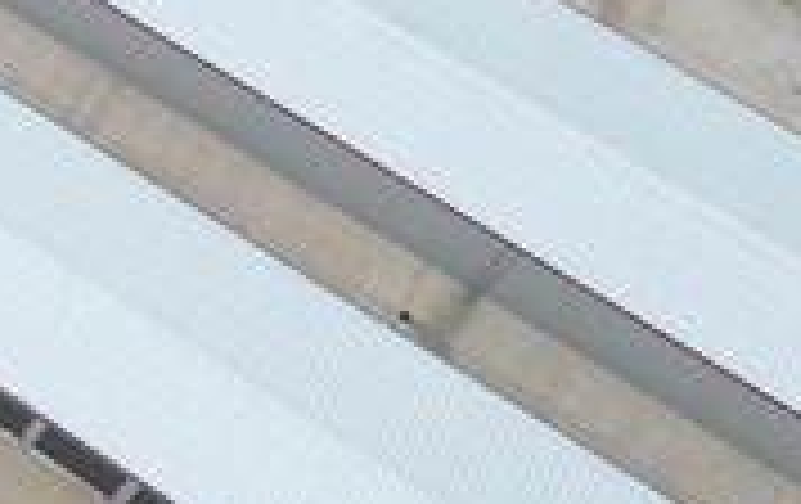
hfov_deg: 12.0
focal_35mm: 146
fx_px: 3193
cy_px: -590
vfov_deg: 8.4
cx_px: -1026
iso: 130
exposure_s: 1/2000
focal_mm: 6.72
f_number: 1.7
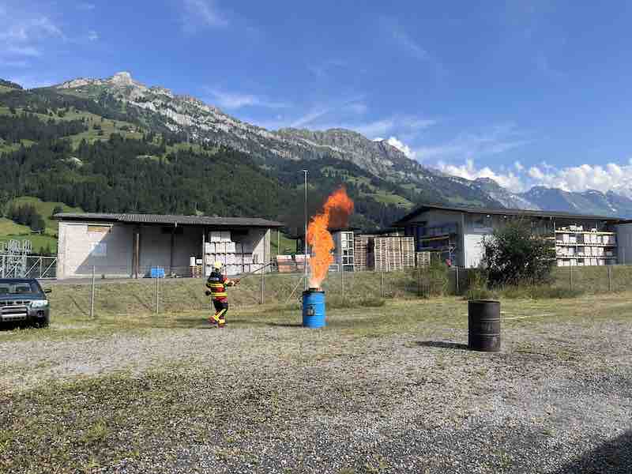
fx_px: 475
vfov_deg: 53.1
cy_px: 237
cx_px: 316
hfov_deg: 67.3
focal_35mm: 26
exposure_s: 1/2222
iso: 50
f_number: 1.6
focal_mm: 5.1
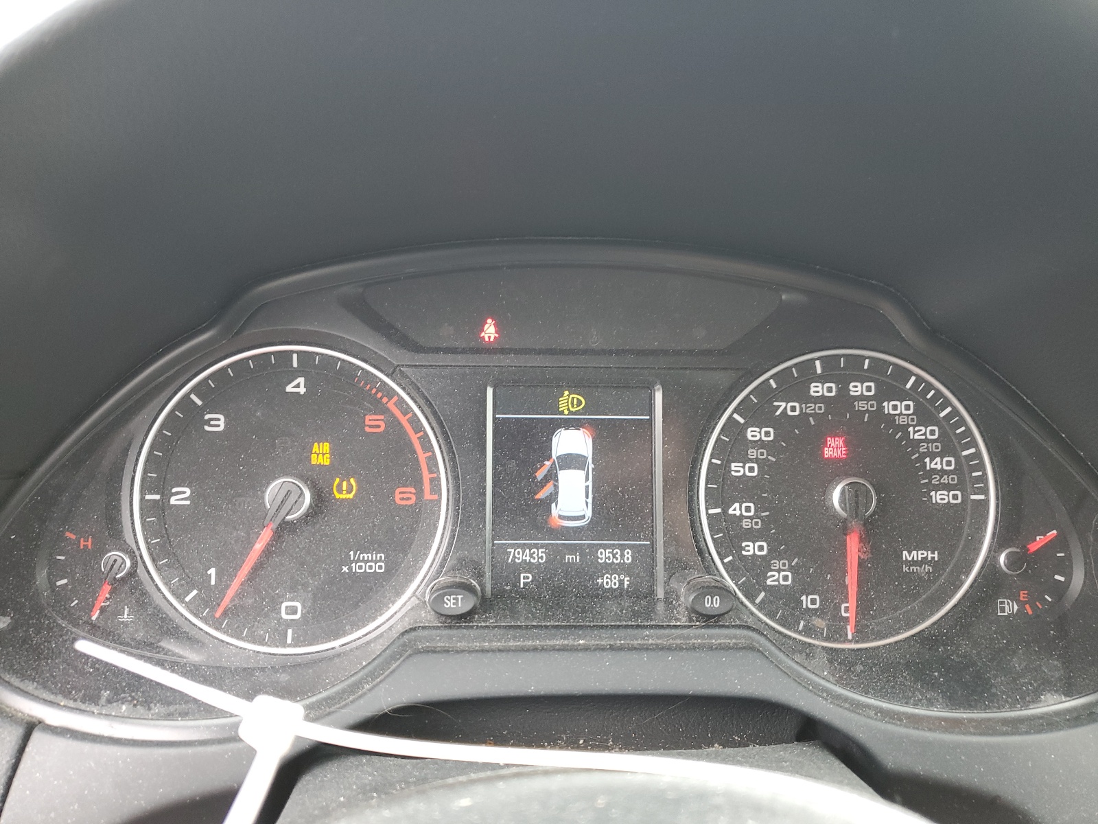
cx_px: 549
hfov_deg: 67.3
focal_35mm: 26
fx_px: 825
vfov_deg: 53.1
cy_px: 412
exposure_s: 1/60.2
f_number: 1.5
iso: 73
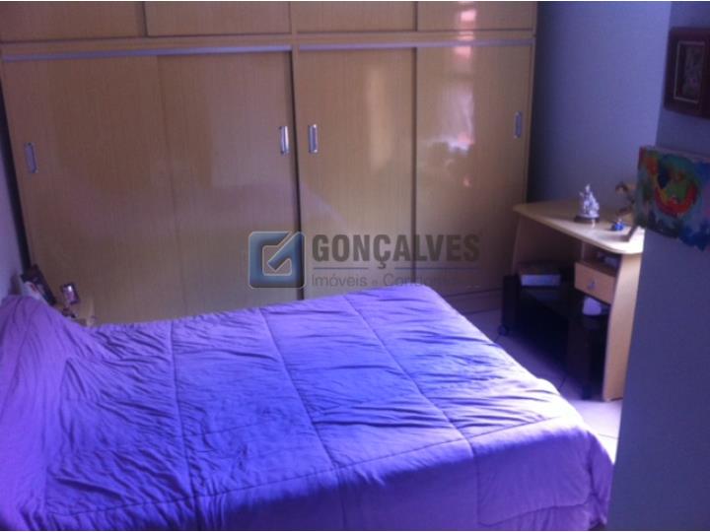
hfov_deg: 52.6
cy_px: 266
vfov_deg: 40.7
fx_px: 718
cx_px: 355
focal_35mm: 35
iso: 125
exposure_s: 1/15
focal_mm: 3.85
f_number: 2.8
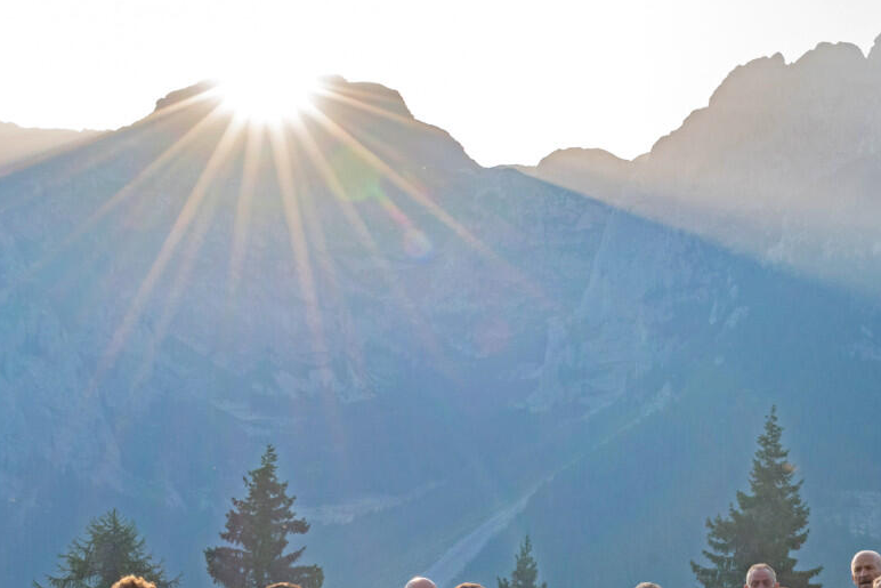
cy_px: 534
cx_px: 654
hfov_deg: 23.2
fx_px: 2129
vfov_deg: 15.5
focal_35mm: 87
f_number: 14
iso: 800
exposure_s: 1/320
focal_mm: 35
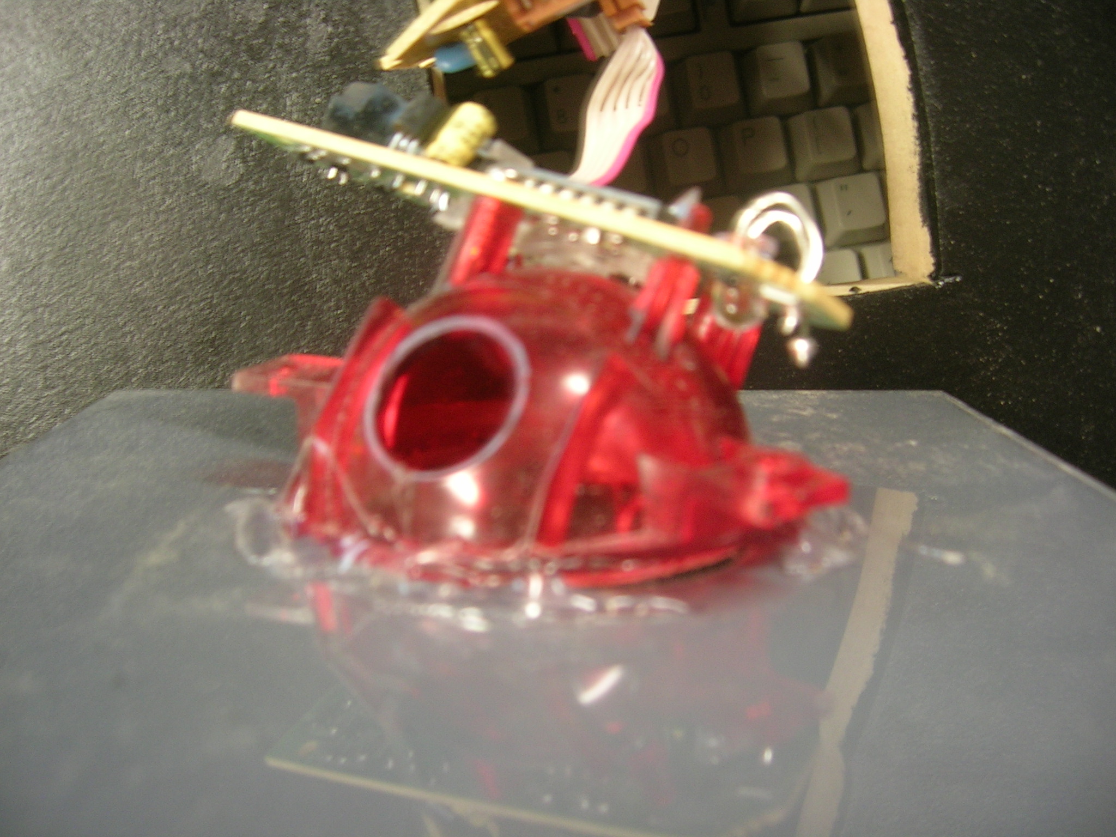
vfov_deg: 40.7
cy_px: 418
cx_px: 558
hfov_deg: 52.6
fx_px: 1128
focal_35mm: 35
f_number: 2.8
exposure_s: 1/3.9
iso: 63
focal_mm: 5.4
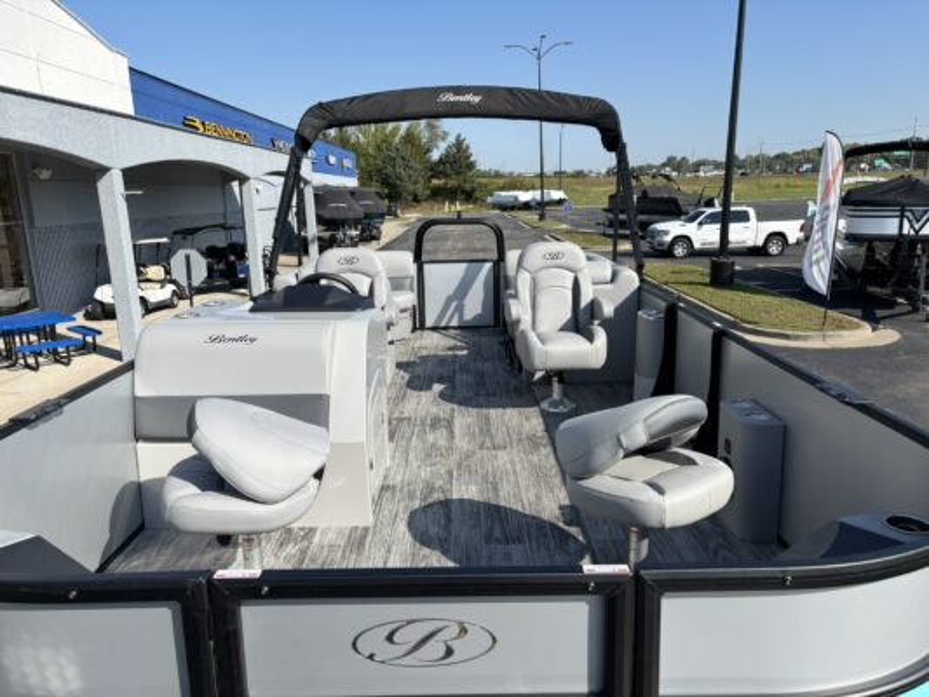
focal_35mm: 26
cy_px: 348
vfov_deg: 53.1
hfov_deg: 67.3
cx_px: 464
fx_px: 698
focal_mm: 5.96
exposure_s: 1/3413
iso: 50
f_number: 1.6
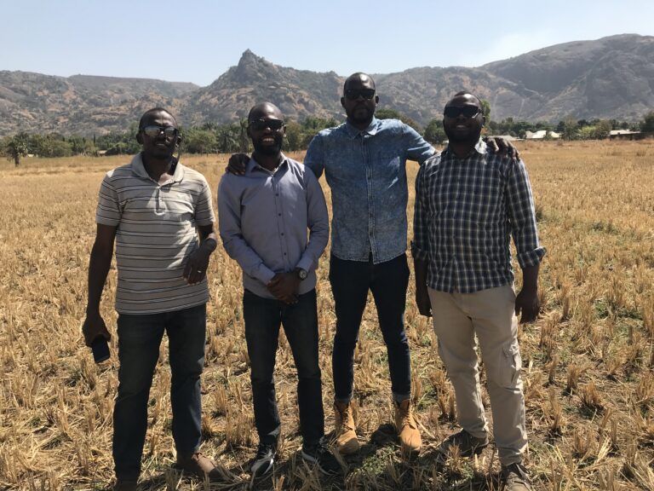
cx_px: 327
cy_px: 246
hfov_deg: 63.4
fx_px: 529
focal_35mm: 28
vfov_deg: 49.7
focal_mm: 3.99
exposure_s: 1/1880
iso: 20
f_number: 1.8
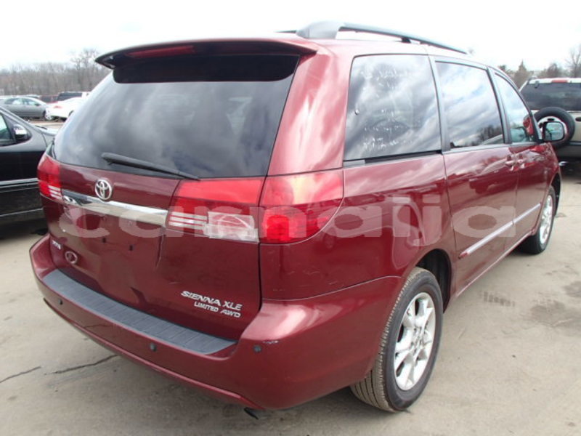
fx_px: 470
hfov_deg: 63.4
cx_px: 290
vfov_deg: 49.7
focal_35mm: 28
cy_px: 218
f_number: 3.9
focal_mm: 5
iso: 100
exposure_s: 1/250
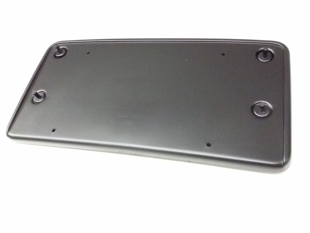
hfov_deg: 56.8
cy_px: 116
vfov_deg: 44.2
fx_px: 287
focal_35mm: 32
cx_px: 155
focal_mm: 3.4
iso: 1000
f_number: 2.4
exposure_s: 1/15
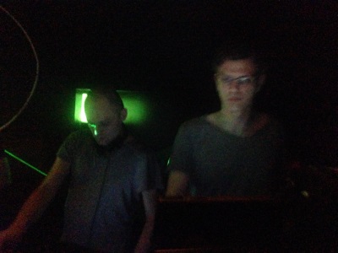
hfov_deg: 55.4
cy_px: 126
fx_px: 322
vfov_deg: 42.9
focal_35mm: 33
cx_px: 169
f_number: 2.4
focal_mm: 4.12
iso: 3200
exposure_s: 1/15
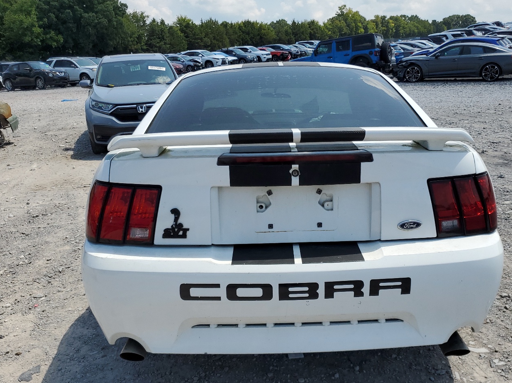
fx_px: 488
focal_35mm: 33
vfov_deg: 42.7
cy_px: 230
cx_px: 294
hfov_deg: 55.1
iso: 50
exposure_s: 1/3333
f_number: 1.5
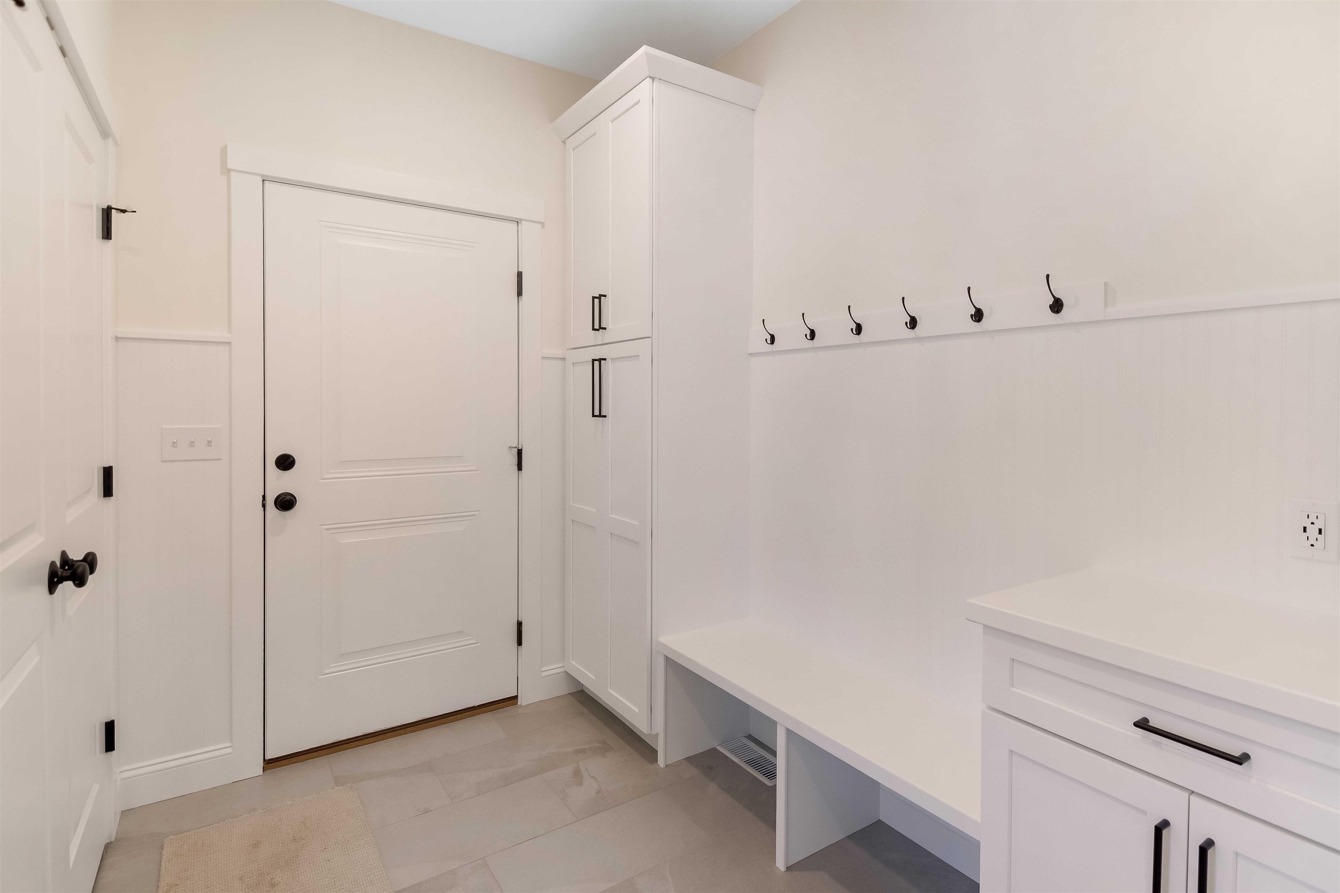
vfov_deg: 73.7
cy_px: 446
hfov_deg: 96.7
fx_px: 596
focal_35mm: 16
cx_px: 670
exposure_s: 1/125
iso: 400
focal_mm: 11
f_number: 7.1
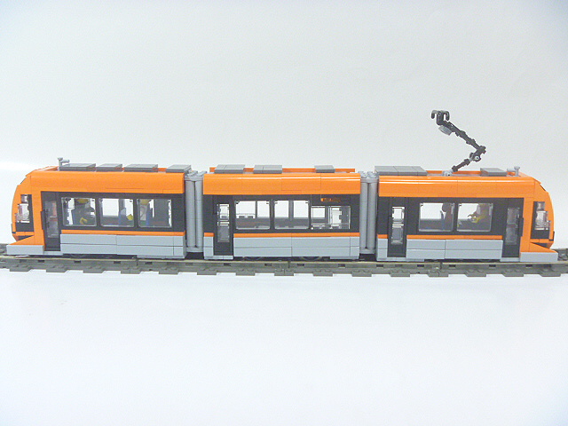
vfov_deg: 40.7
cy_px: 213
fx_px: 574
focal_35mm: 35
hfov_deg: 52.6
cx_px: 284
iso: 400
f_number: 3.5
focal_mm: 6.3
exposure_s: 1/20
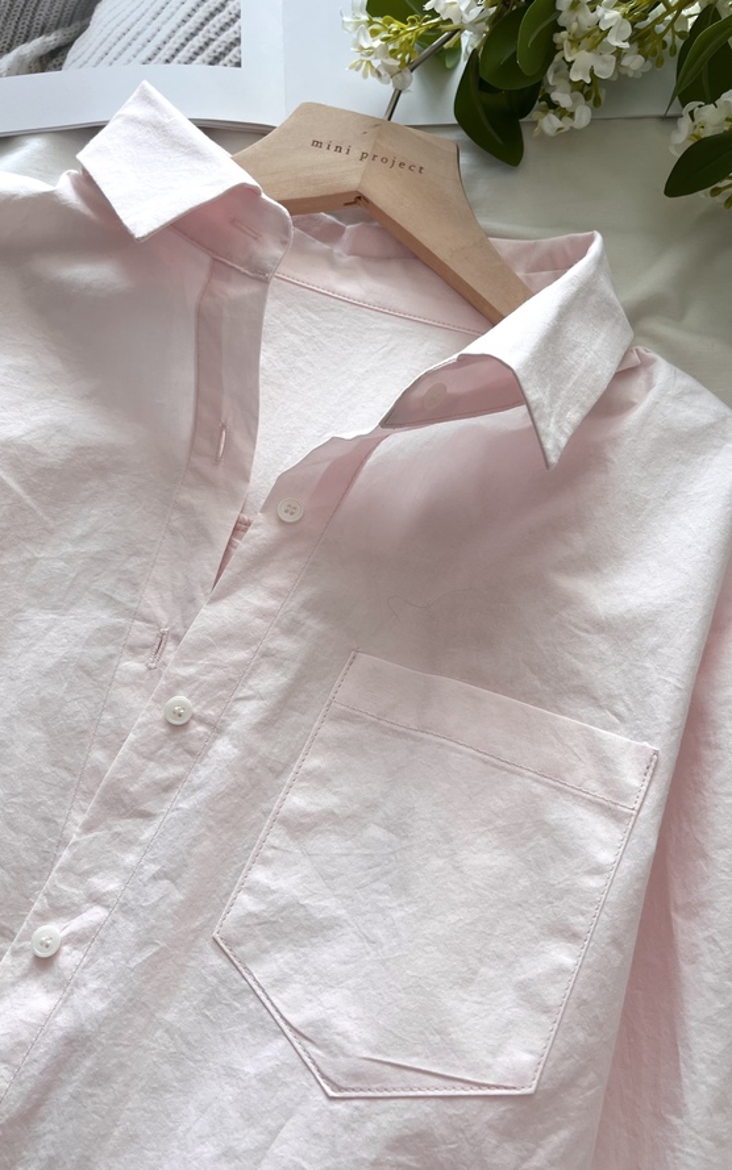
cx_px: 370
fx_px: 989
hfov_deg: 40.6
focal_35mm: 31
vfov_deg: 61.2
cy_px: 603
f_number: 1.6
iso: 40
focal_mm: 5.1
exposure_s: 1/203
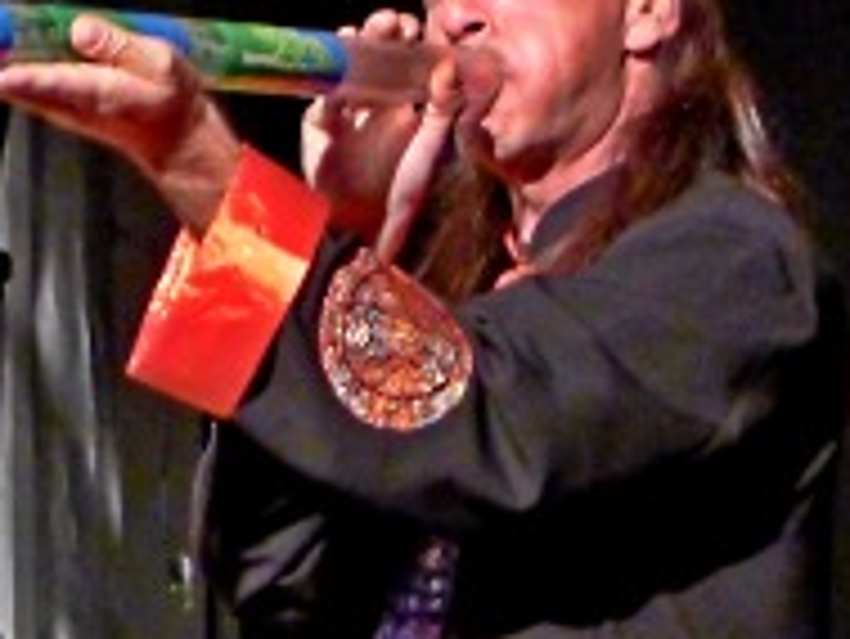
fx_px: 5356
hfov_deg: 9.0
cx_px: -27
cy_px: 490
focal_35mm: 218
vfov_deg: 6.8
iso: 800
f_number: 3.3
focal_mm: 19.2
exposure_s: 1/20
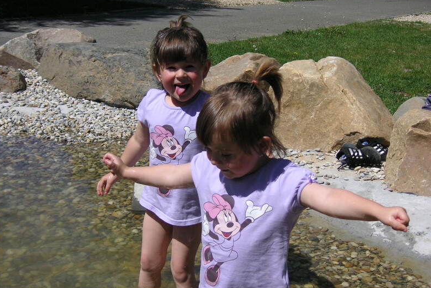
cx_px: 213
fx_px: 671
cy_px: 133
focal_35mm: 56
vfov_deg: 24.2
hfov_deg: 35.6
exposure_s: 1/180
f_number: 9.5
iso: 50
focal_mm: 8.9
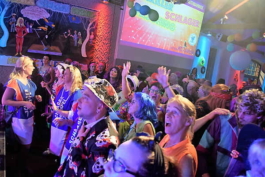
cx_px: 132
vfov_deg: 47.9
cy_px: 88
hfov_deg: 67.4
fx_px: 199
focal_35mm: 27
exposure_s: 1/60
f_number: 3.5
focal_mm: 18
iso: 1250
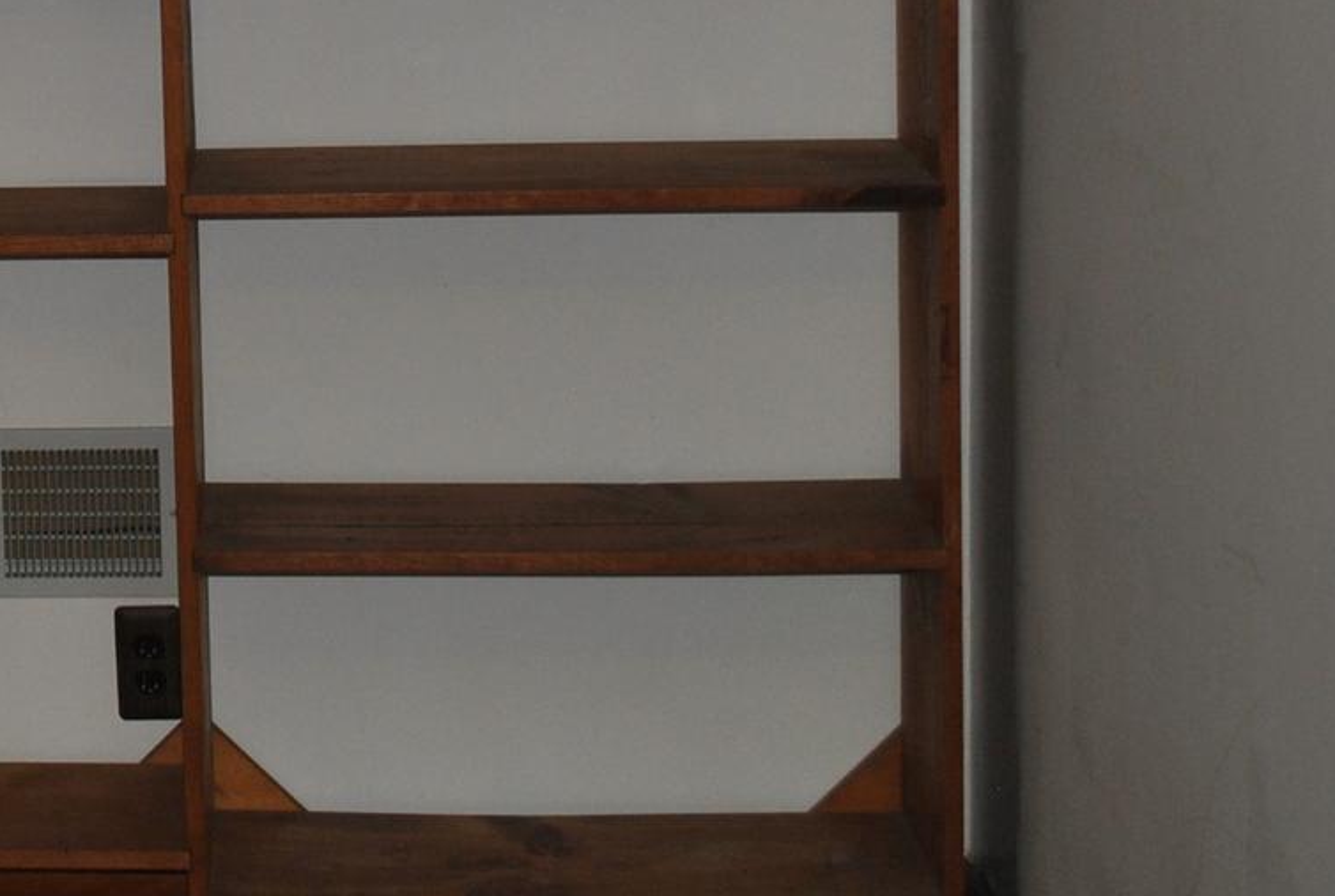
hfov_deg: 18.4
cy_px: -39
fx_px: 3939
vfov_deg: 12.8
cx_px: -174
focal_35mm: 106
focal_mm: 26
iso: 200
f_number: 4.2
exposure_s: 1/60
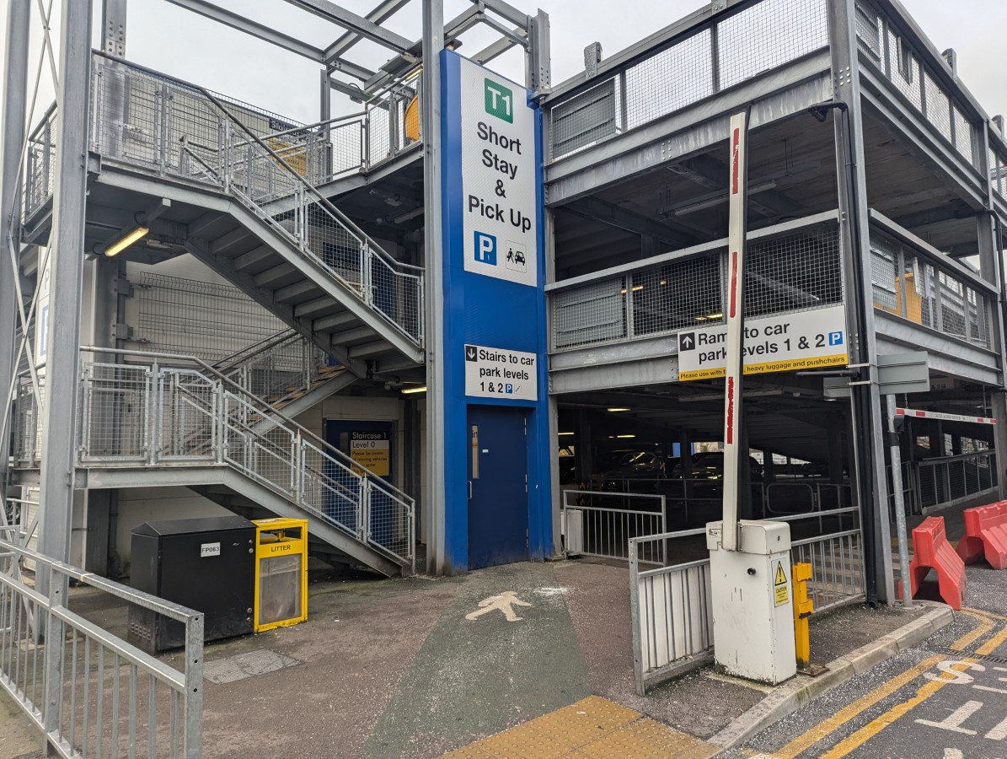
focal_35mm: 24
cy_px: 380
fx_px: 699
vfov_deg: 56.9
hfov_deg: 71.5
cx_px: 504
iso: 47
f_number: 1.85
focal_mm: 6.81
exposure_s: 1/612
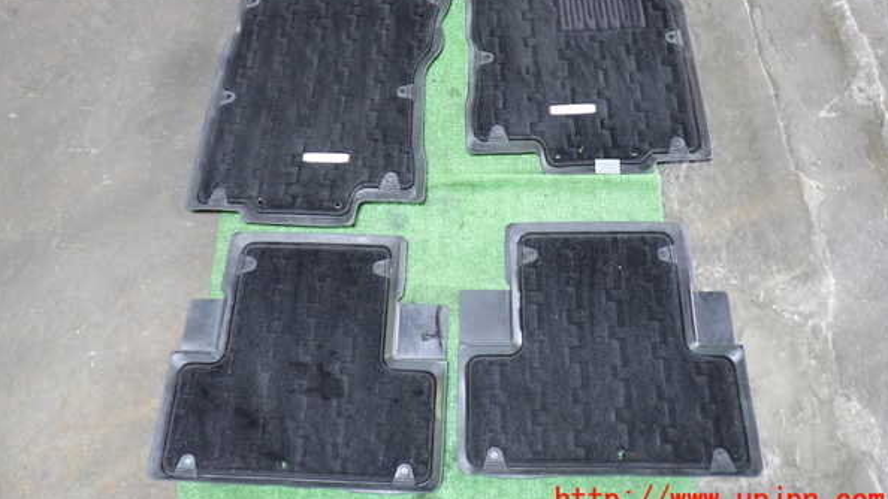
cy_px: 184
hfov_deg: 59.5
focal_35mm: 33
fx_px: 777
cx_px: 444
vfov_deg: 35.4
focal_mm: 5.4
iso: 320
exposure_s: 1/30
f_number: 2.3
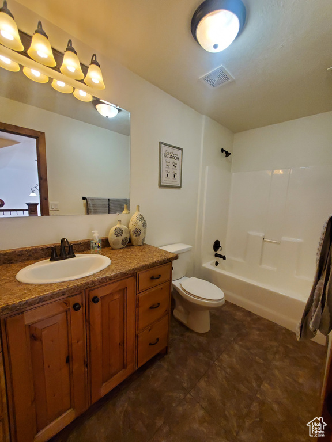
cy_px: 221
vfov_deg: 106.2
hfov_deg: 89.9
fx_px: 166
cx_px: 166
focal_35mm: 13
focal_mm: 1.8
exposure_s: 1/60
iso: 500
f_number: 2.2
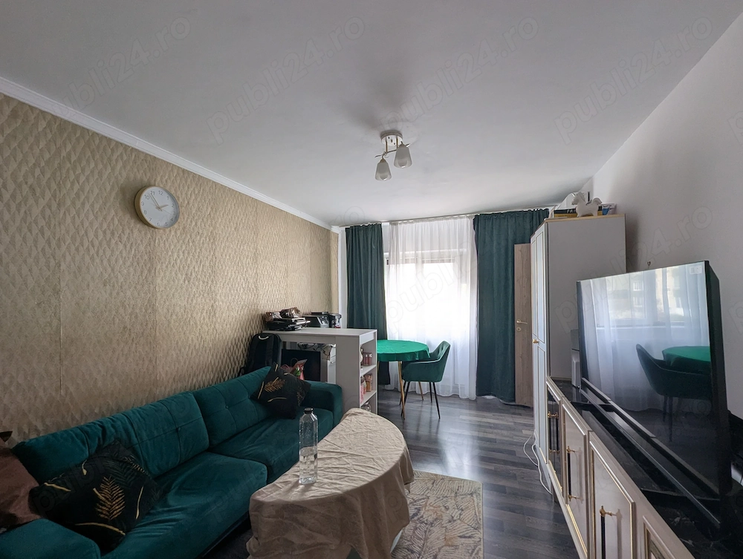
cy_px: 280
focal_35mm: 13
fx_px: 279
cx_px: 372
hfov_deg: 106.1
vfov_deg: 90.1
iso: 52
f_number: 2.2
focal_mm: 1.95
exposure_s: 1/69
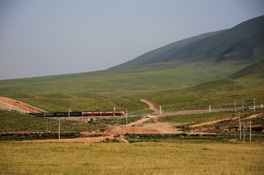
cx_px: 132
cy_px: 88
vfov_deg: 10.7
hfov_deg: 16.1
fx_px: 934
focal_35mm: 128
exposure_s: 1/1000
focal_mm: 85
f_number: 6.3
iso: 200
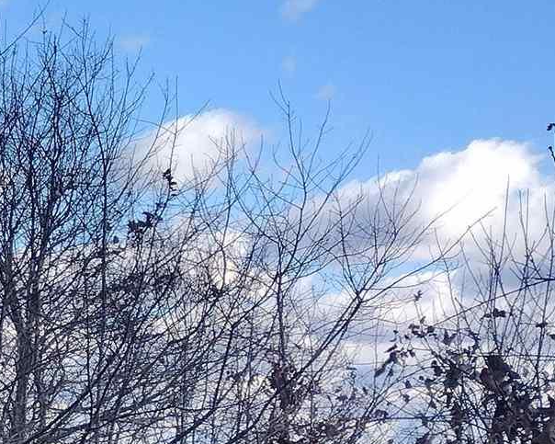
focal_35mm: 134
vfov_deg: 11.4
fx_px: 2201
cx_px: -556
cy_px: 468
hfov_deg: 12.6
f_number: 1.7
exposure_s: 1/1748
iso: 100
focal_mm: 4.71
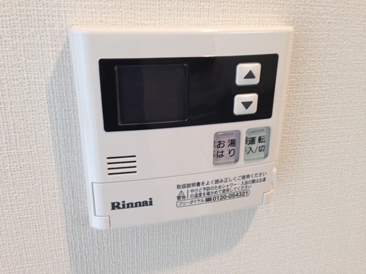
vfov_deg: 42.9
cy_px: 137
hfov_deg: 55.4
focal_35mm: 33
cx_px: 183
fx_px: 349
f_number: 2.4
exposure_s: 1/20
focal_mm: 4.12
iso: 50
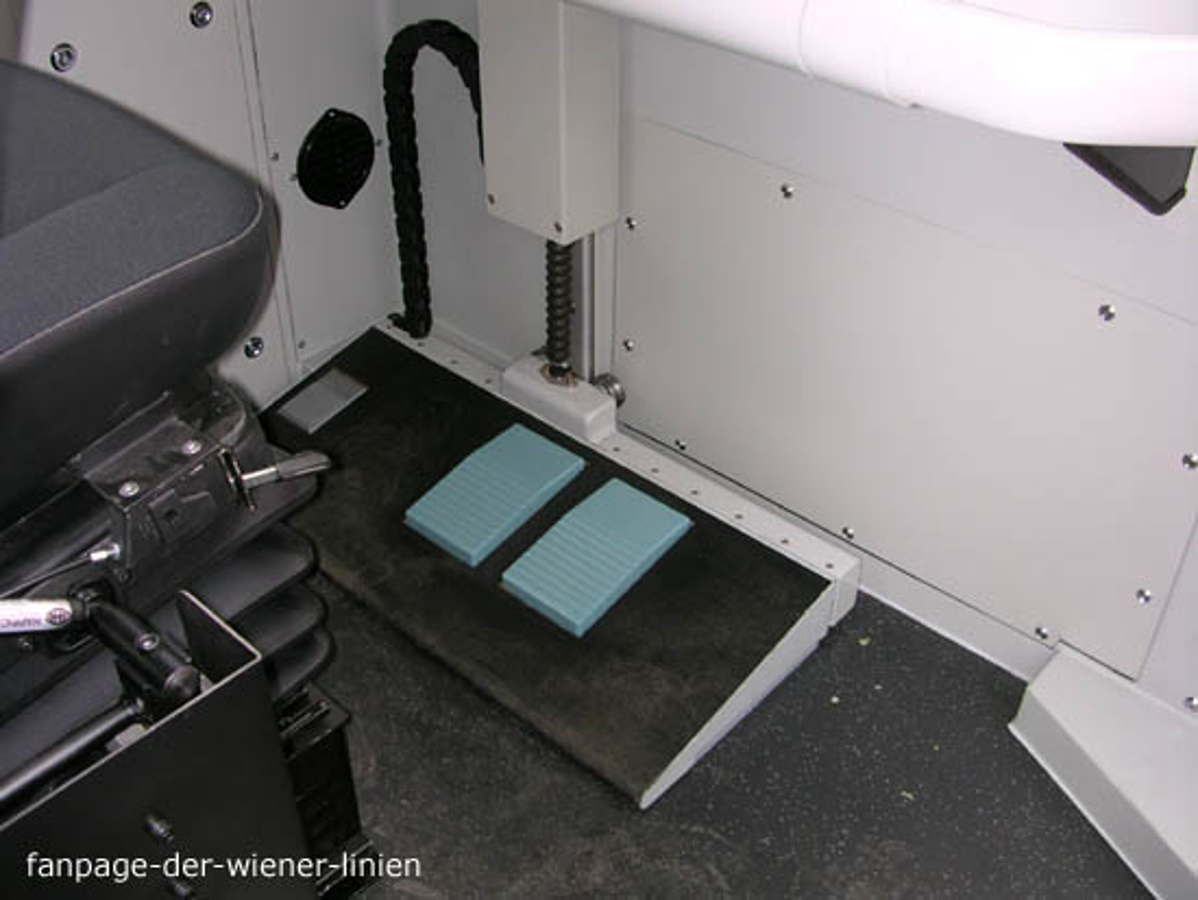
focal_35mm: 37
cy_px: 450
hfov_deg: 50.1
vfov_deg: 38.7
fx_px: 1281
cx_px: 599
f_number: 2.7
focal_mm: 5.6
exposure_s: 1/60
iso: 100
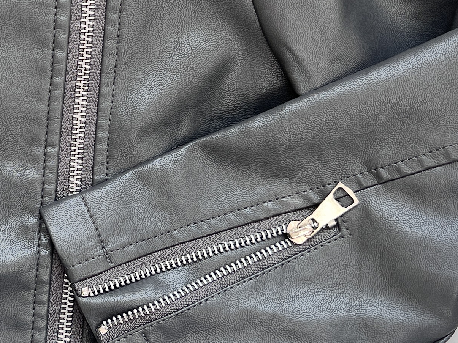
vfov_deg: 16.9
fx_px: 1151
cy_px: 103
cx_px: -39
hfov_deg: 21.4
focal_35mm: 87
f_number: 1.5
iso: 32
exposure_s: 1/124
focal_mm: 5.7
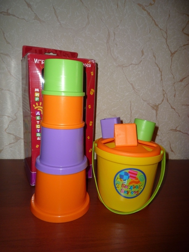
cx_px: 94
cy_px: 126
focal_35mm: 25
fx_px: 182
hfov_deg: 54.9
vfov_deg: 69.4
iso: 100
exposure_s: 1/30
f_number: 4
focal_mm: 4.4
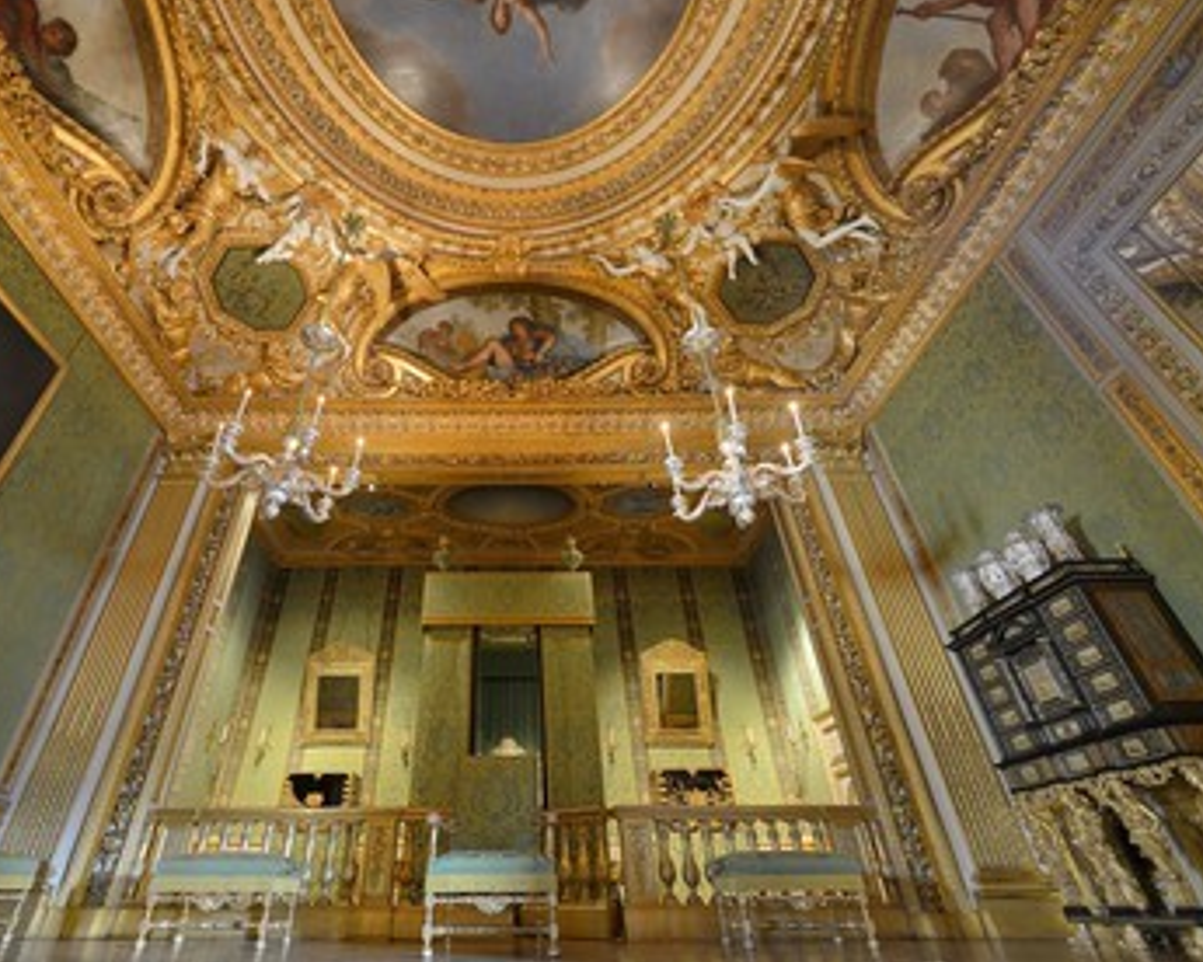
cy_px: 478
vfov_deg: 80.4
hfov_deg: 92.5
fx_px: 570
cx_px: 513
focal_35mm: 16
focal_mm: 14
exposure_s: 1
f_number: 6.3
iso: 400
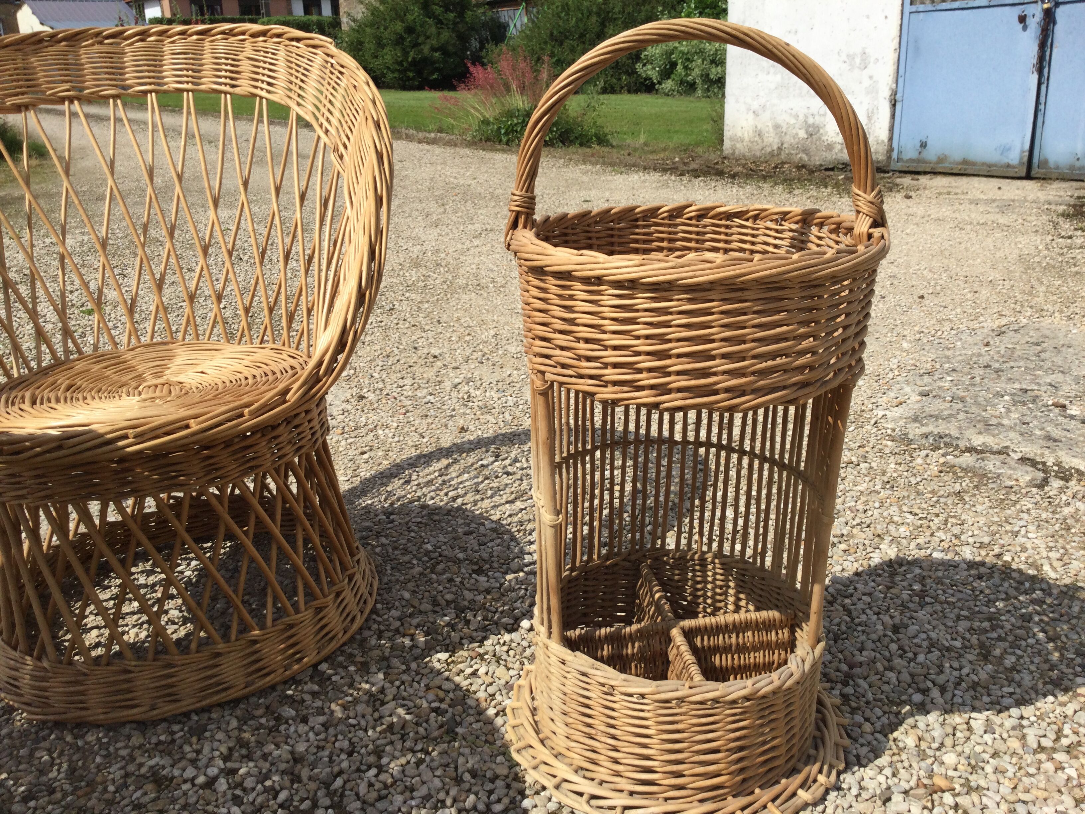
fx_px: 972
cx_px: 542
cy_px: 407
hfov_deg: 58.4
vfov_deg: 45.4
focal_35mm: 31
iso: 25
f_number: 2.4
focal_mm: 3.3
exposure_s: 1/1894
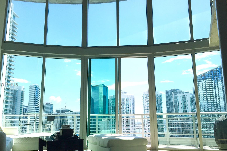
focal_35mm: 31
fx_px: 195
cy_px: 85
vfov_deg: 42.2
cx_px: 112
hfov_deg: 60.3
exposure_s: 1/2198
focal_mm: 4.15
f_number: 2.2
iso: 32
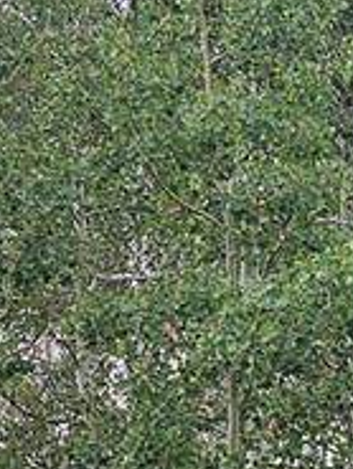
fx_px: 1725
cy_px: 630
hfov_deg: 11.1
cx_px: 589
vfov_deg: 14.8
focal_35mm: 127
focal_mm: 6.3
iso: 10
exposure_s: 1/285
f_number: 1.7
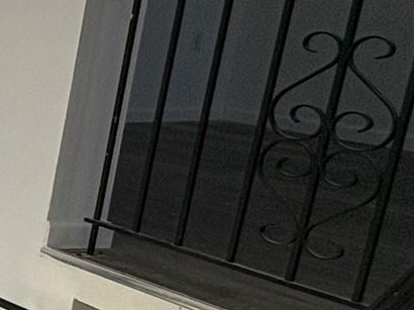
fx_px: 837
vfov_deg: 20.9
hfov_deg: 15.2
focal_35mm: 70
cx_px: -581
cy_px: 117
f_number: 2.2
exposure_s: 1/1198
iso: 64
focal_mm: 2.22
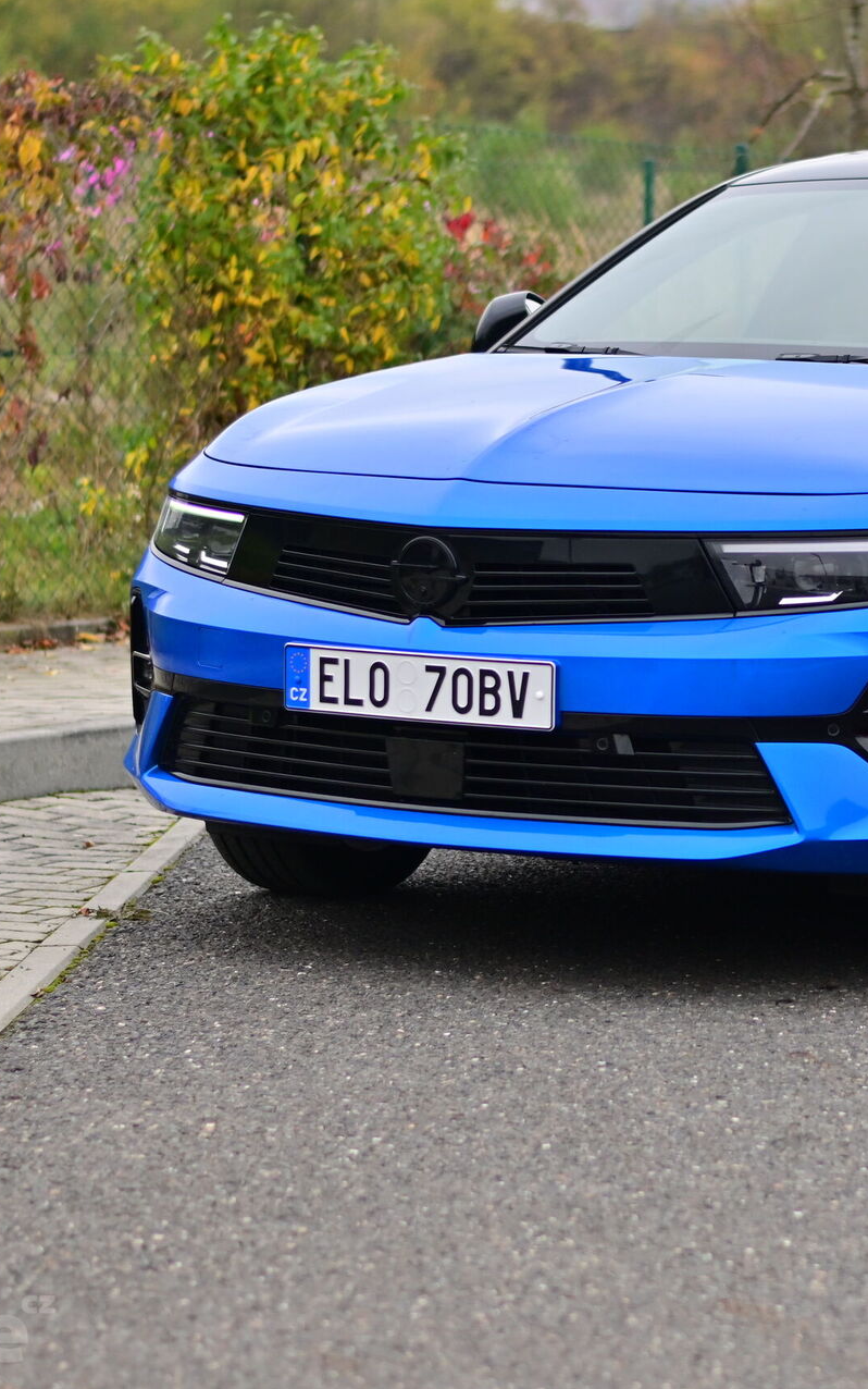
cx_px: 819
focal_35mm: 115
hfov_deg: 11.3
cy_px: 694
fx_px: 4351
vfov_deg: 18.1
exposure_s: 1/2000
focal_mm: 50
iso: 250
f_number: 2
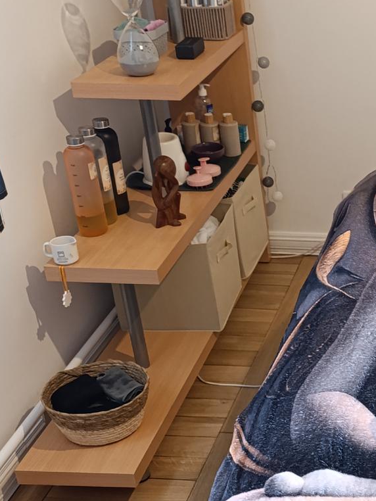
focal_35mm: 58
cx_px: 460
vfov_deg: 33.1
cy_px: 313
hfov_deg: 23.0
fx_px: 840
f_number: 1.6
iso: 1250
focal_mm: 6.14
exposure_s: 1/33.3
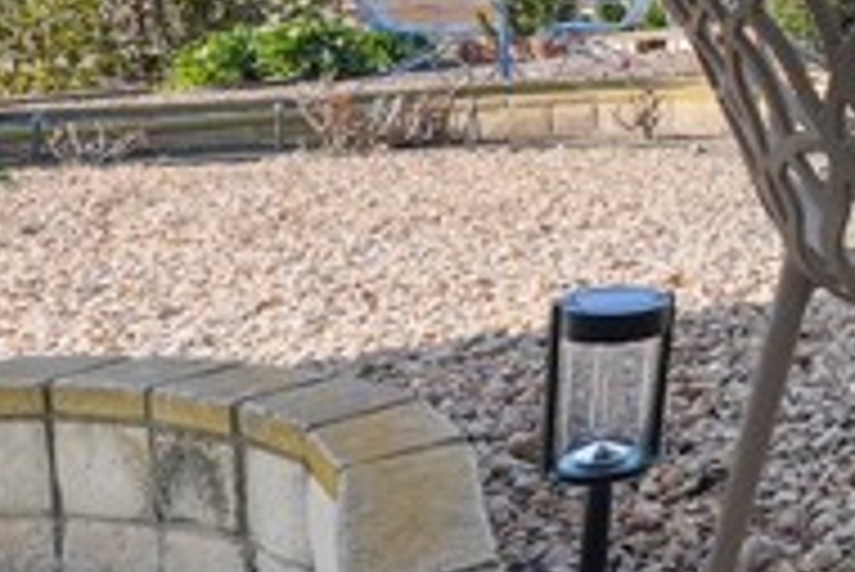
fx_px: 1283
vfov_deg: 23.9
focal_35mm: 54
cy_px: -16
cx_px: 1431
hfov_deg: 23.9
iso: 100
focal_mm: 16
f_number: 7.1
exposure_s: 1/200
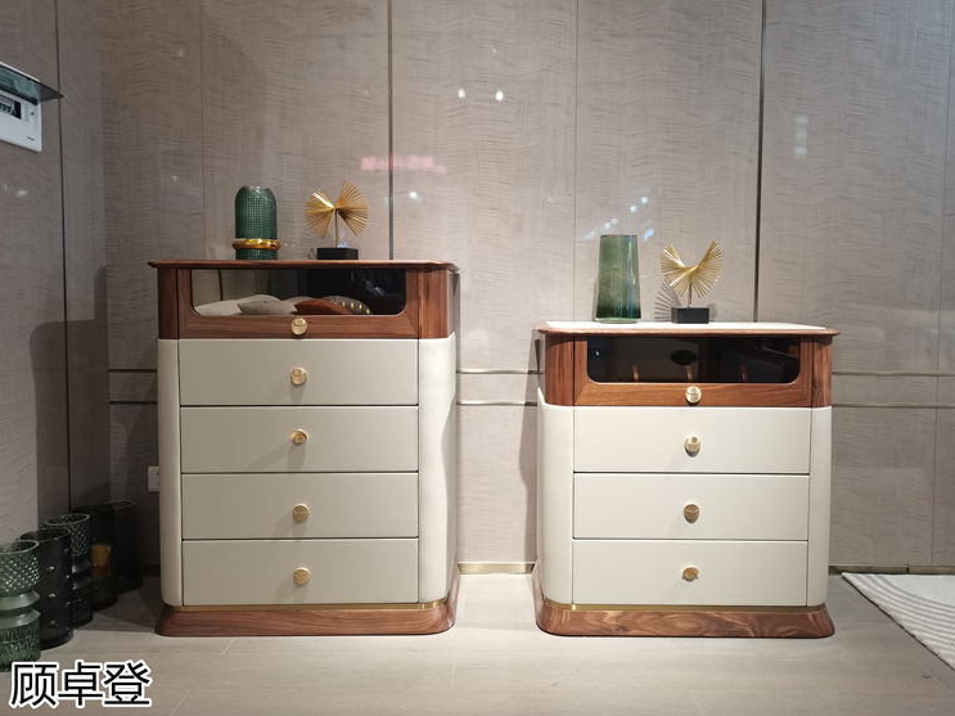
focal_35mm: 28
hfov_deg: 63.4
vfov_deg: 49.7
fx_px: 772
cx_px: 509
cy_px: 336
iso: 250
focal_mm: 5.58
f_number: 1.8
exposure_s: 1/50
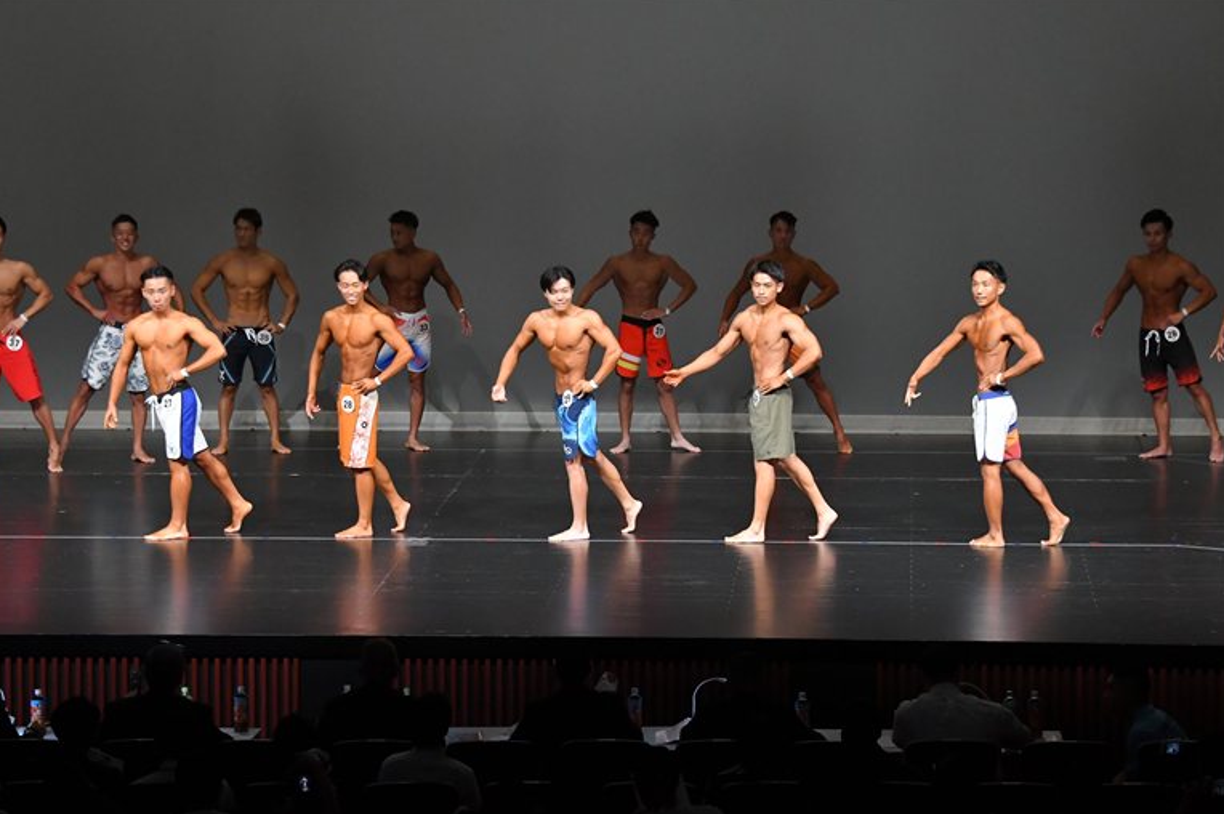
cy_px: 405
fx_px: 4654
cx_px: 608
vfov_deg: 10.0
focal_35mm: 137
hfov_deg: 15.0
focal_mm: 90
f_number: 5.6
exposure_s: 1/400
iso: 4000
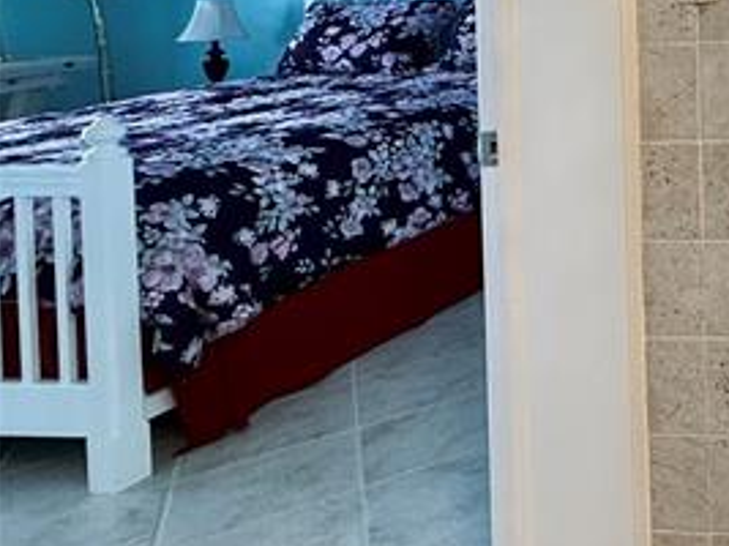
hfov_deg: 28.8
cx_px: 1089
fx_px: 884
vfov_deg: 30.9
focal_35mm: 42
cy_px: -44
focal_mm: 2.22
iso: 200
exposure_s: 1/120
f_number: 2.2
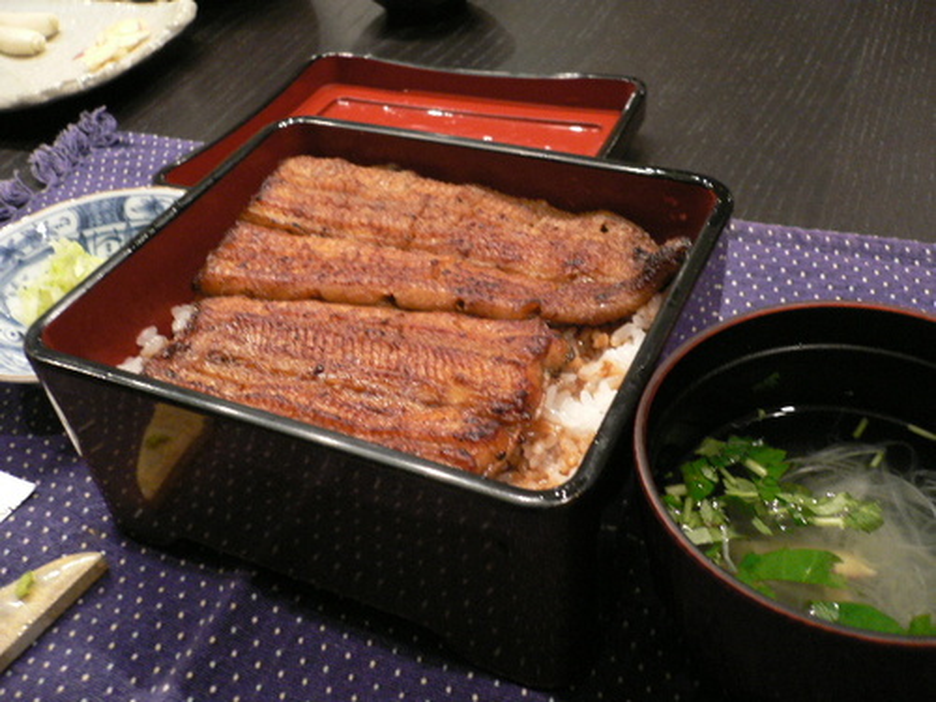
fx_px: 946
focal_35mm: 35
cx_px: 468
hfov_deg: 52.6
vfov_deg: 40.7
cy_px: 351
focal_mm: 5.8
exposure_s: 1/8
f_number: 2.8
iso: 200
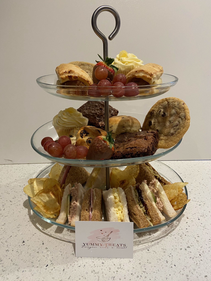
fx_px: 211
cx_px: 106
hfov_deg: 53.0
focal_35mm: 26
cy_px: 140
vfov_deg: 67.3
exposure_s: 1/50
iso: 100
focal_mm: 4.25
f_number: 1.8
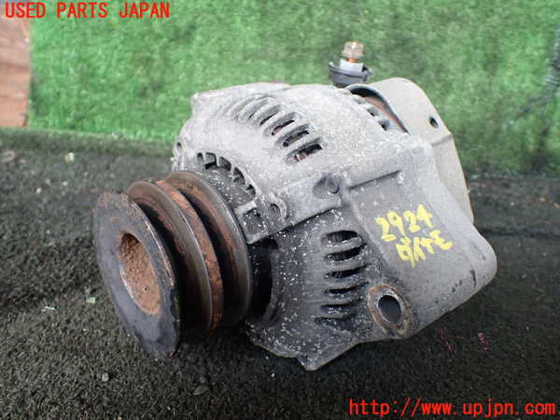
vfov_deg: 46.8
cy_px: 210
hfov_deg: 60.0
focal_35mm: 30
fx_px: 485
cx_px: 280
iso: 320
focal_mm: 5.4
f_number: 2.3
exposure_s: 1/125
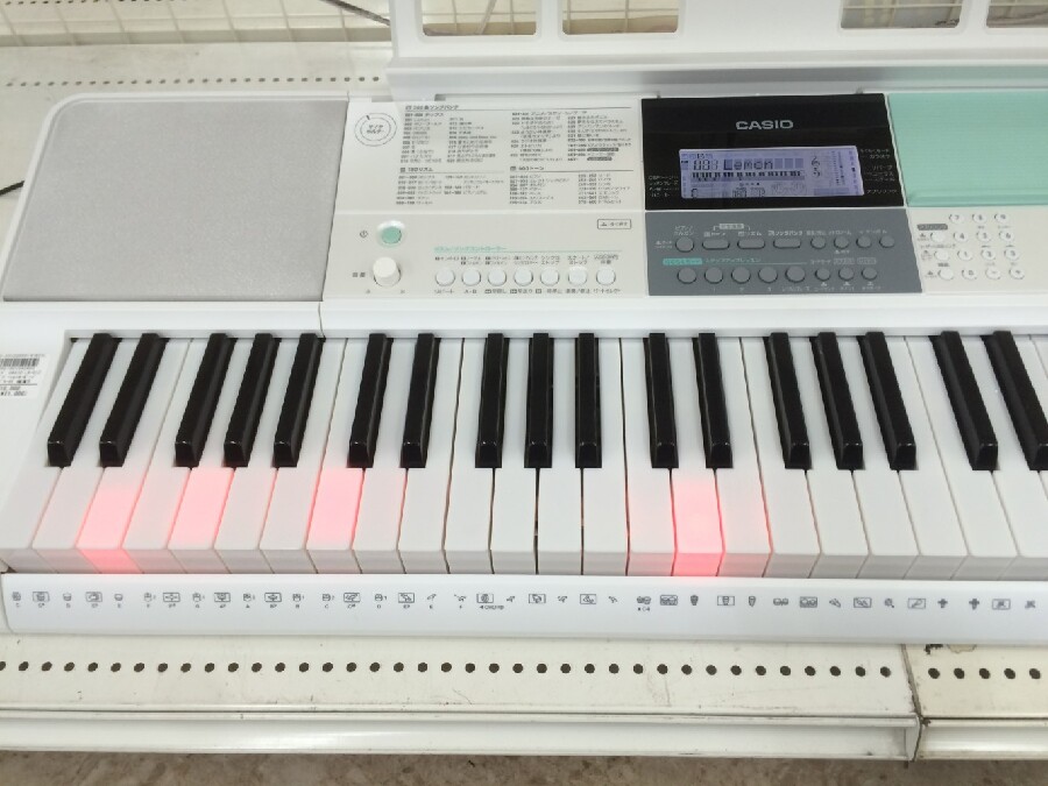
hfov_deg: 61.7
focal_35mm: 29
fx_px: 878
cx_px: 524
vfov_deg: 48.2
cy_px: 393
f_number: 2.2
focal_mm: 4.15
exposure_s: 1/40
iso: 40
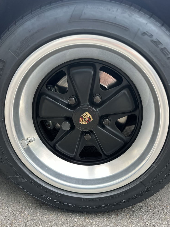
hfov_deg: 54.9
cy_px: 112
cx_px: 87
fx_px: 164
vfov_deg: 69.4
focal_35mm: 25
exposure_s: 1/147
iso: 64
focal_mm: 6.86
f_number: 1.78
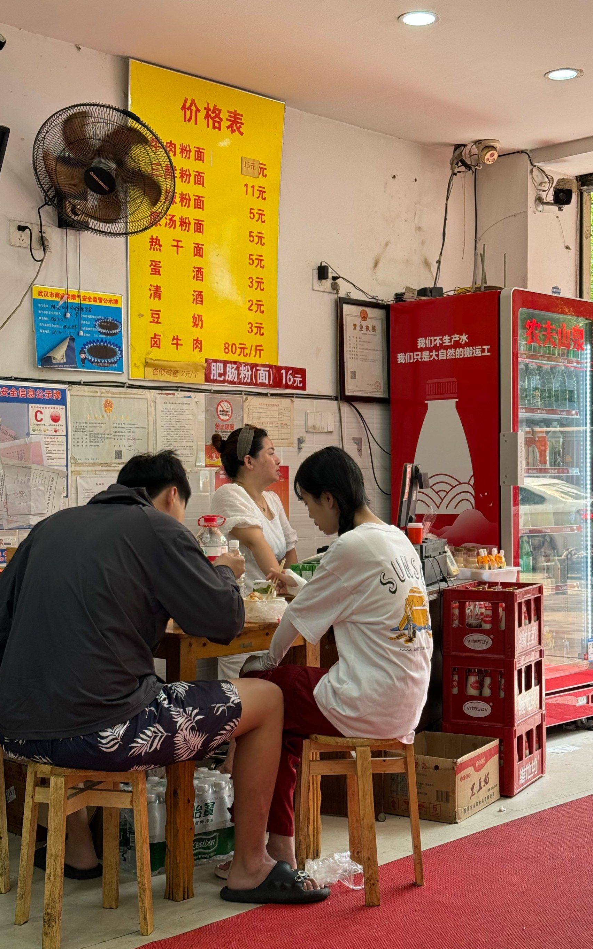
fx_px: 1319
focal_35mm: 51
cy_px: 475
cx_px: 328
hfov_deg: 25.3
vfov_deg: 39.6
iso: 80
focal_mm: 6.76
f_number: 1.78
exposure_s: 1/146
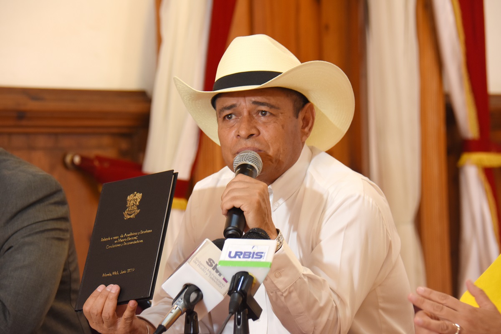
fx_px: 2192
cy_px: 167
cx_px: 250
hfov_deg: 13.0
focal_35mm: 158
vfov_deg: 8.7
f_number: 5.6
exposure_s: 1/20
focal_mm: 105
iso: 800
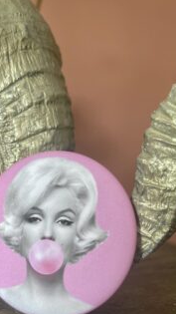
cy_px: 197
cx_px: 50
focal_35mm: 36
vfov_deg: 54.6
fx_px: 299
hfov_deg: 32.3
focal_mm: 4.2
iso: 125
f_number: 1.6
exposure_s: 1/102
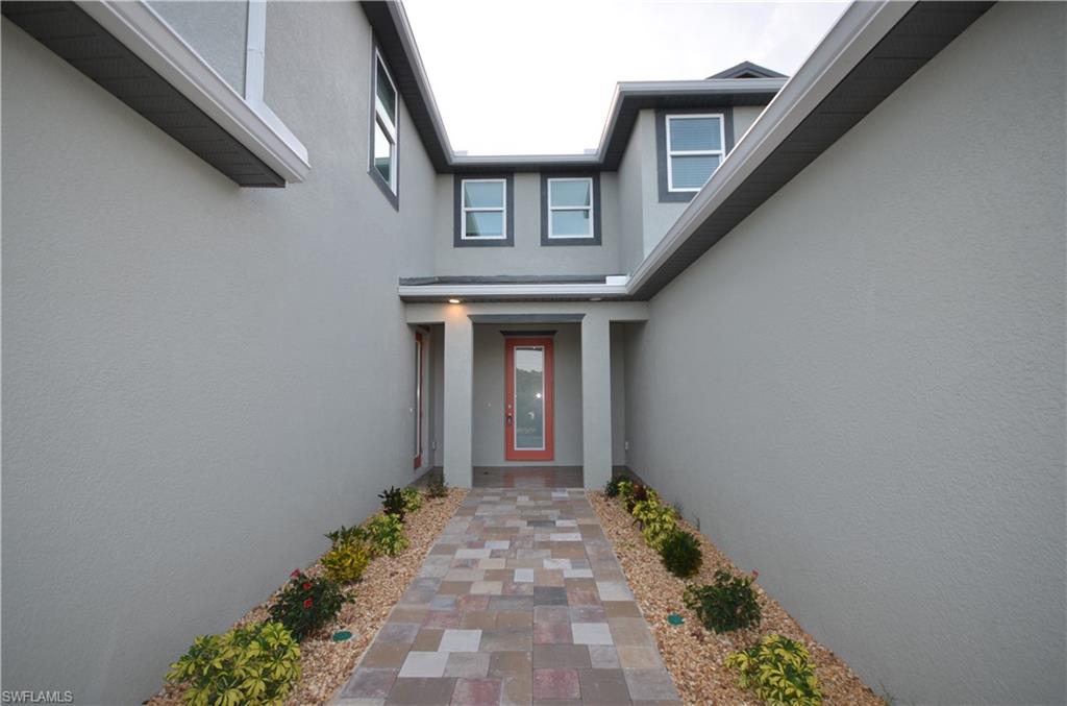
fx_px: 443
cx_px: 534
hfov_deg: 100.5
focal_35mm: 15
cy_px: 353
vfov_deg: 77.0
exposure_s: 1/200
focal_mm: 10
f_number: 4
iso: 200
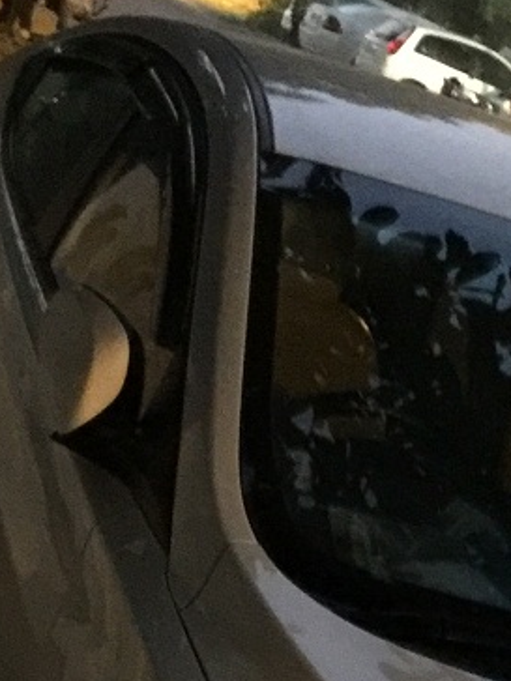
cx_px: 612
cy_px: 870
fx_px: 2047
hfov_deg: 13.8
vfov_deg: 17.8
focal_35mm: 104
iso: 400
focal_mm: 4.15
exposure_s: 1/4
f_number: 2.2
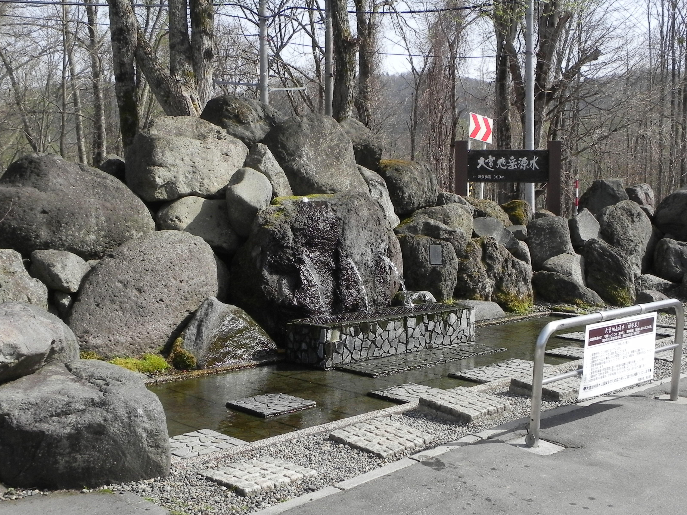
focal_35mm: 42
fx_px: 833
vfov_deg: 34.3
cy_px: 282
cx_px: 374
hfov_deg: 44.8
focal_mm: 6.6
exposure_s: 1/275
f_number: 6.3
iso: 160
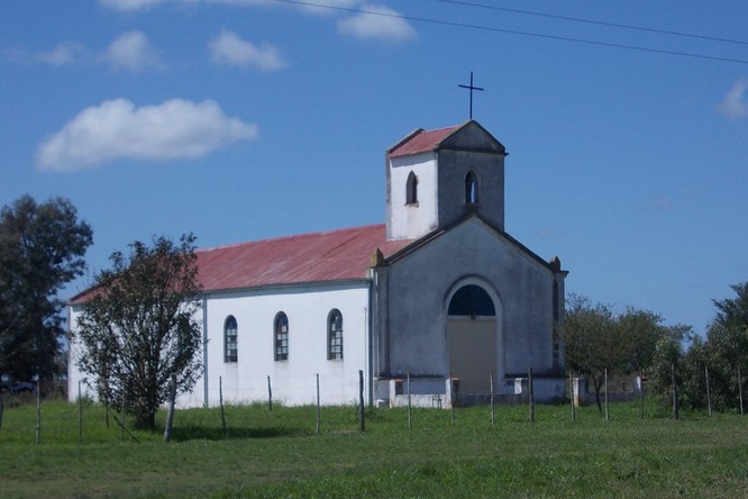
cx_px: 411
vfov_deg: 14.0
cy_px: 297
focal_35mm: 98
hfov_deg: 20.8
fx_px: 2036
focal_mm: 11.6
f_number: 9.6
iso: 80
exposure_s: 1/250
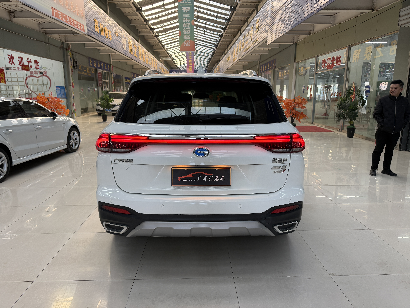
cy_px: 154
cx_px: 205
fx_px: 284
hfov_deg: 71.6
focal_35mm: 24
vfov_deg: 56.8
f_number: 1.78
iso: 125
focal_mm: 6.76
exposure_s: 1/121
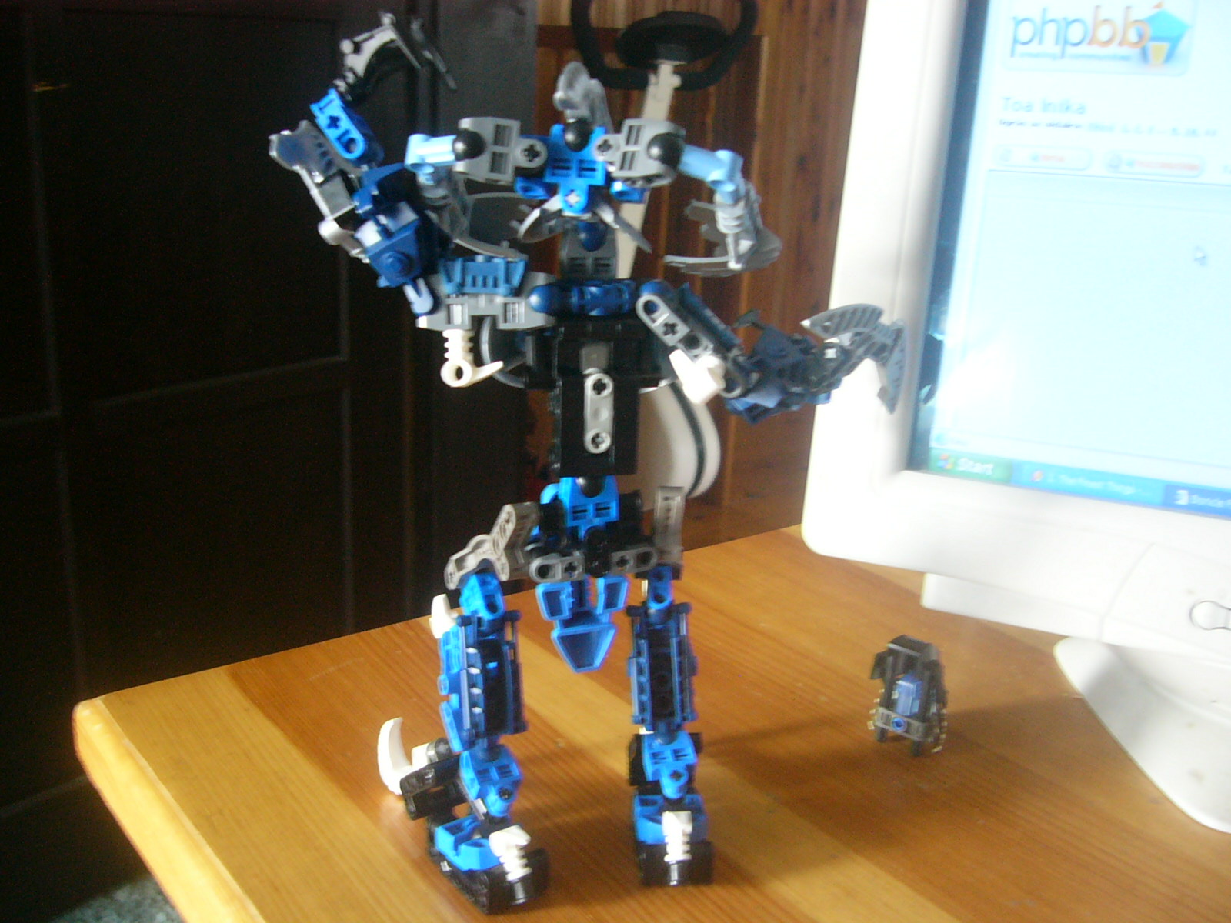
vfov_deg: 40.7
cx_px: 616
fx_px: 1245
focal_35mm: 35
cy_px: 462
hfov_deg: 52.6
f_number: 2.8
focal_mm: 5.8
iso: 200
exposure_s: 1/8
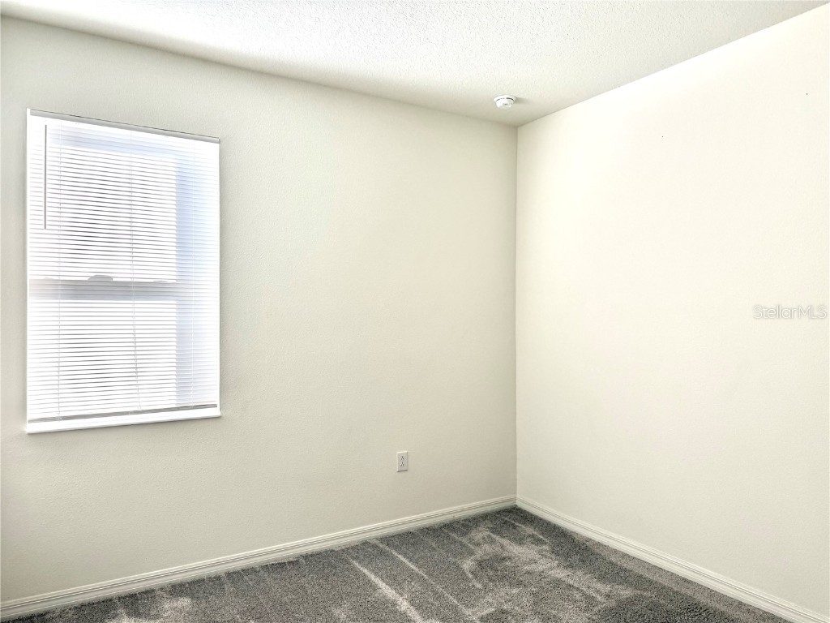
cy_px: 312
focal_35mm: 24
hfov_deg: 71.6
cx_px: 415
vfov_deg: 56.8
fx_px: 575
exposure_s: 1/360
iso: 100
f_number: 1.78
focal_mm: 6.76
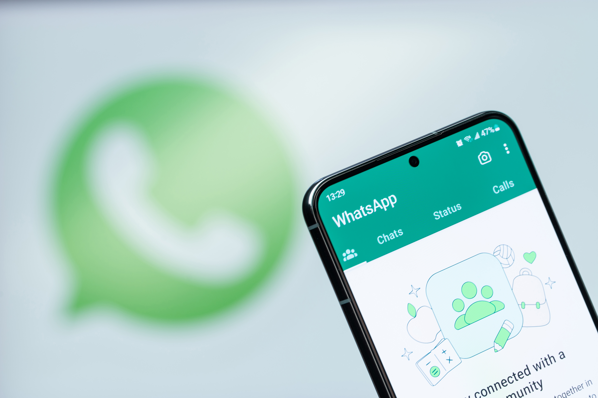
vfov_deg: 13.0
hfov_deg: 19.5
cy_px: 199
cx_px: 299
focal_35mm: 105
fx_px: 1743
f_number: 8
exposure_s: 1/30
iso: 200
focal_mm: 105
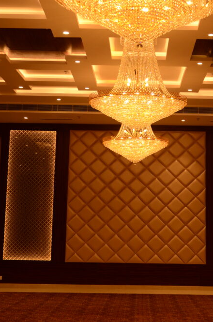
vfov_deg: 29.5
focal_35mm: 68
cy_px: 107
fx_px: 607
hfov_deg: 19.9
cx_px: 141
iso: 320
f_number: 4
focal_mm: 26
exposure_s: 1/160
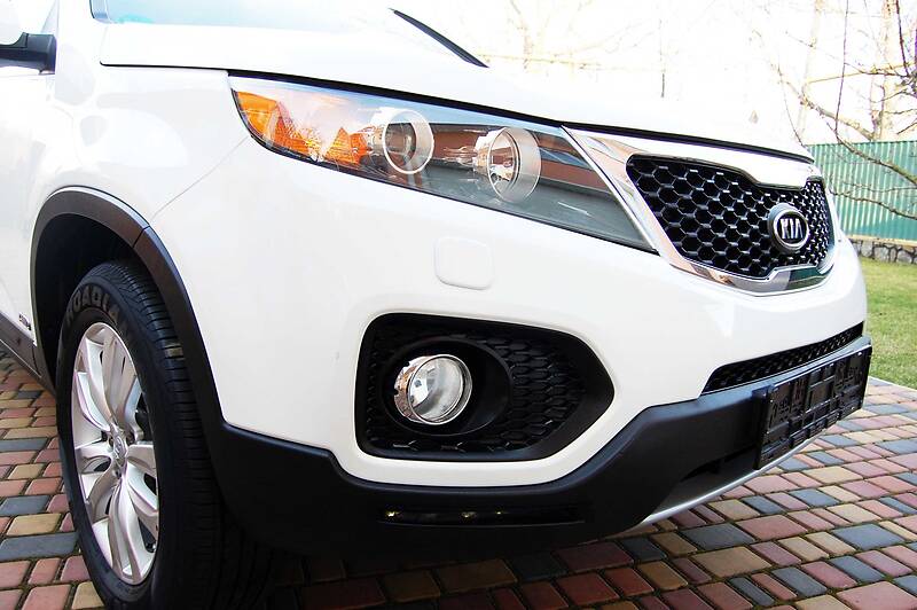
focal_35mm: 27
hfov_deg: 67.4
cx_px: 458
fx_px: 687
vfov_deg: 47.9
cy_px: 305
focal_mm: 18
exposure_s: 1/125
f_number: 5.6
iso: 220
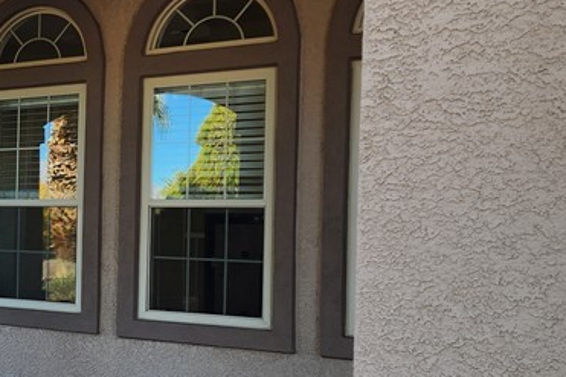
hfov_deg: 26.3
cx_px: -154
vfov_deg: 20.6
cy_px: 214
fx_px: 1037
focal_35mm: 66
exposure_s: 1/186
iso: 12
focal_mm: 6.4
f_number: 1.8
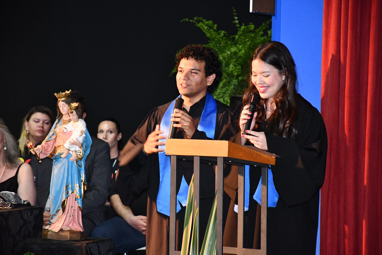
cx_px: 191
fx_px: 1942
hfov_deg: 11.2
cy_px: 128
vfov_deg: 7.5
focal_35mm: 183
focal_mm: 122
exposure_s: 1/60
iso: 4000
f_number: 5.6
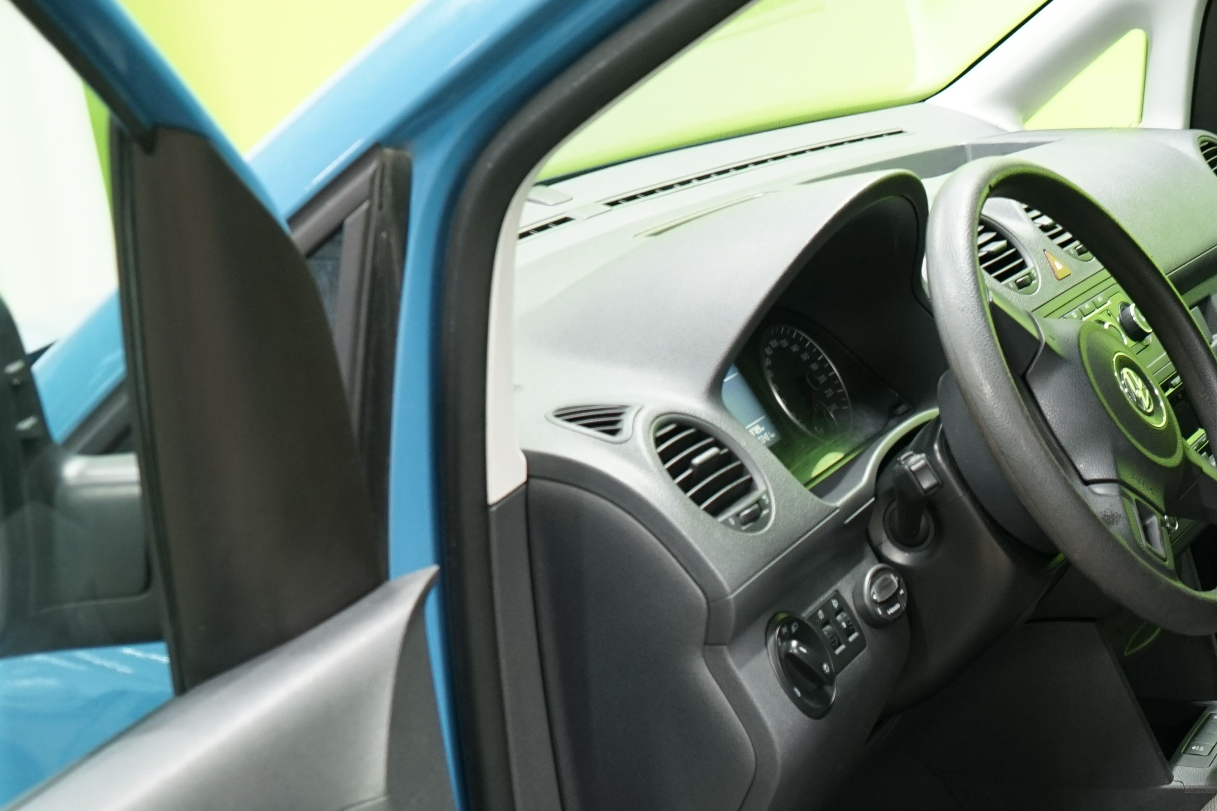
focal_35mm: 63
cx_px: 1207
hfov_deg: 29.8
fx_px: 2129
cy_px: 797
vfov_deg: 20.9
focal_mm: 29
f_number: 5.6
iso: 800
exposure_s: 1/8
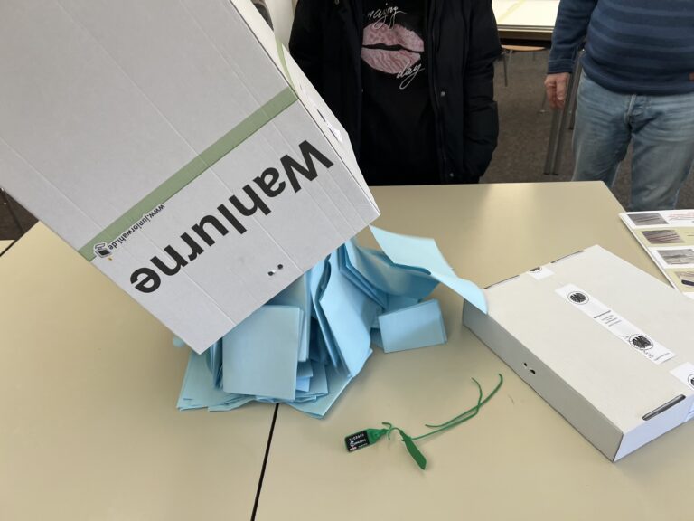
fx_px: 521
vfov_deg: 53.1
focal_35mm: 26
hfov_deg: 67.3
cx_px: 347
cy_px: 260
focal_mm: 5.7
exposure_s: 1/121
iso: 125
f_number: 1.5
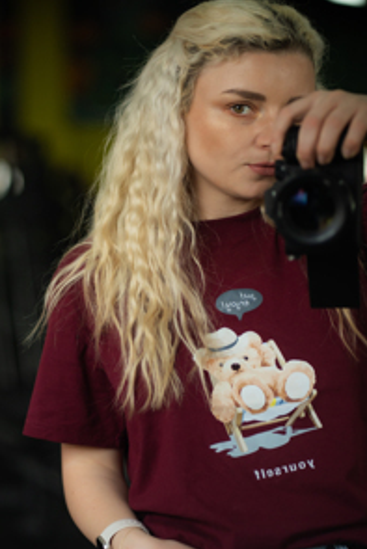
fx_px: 1756
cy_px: 330
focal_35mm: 115
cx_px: 155
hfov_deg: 11.9
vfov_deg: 17.8
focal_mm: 85
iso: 1000
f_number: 2.2
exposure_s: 1/1250
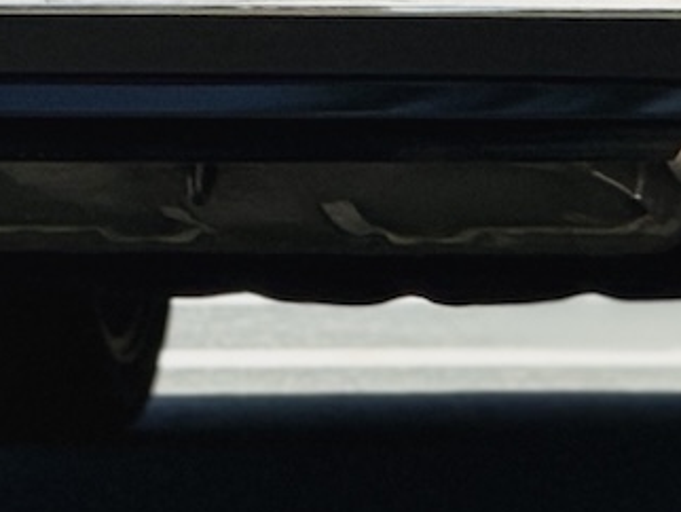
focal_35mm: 596
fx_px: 11734
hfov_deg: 3.3
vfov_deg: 2.5
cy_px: -389
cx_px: 450
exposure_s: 1/1018
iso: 50
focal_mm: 15.66
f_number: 2.8
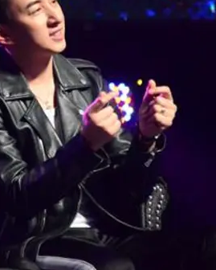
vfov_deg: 2.8
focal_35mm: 684
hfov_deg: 2.3
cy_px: 82
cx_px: -46
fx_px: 5463
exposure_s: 1/250
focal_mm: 210
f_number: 5.6
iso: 6400
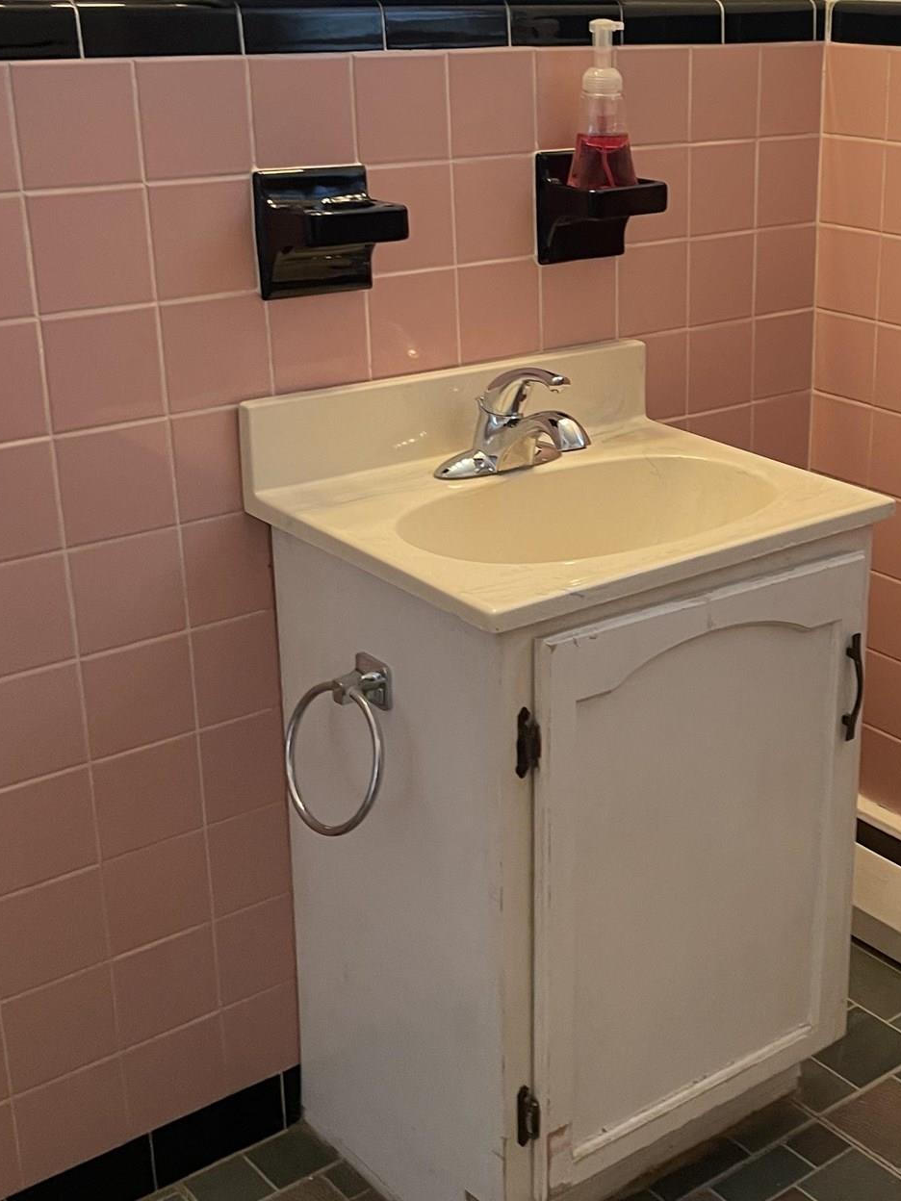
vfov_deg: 39.6
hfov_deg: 29.5
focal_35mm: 48
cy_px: 539
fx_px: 1666
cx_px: 742
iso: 125
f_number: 1.6
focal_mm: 4.2
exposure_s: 1/60
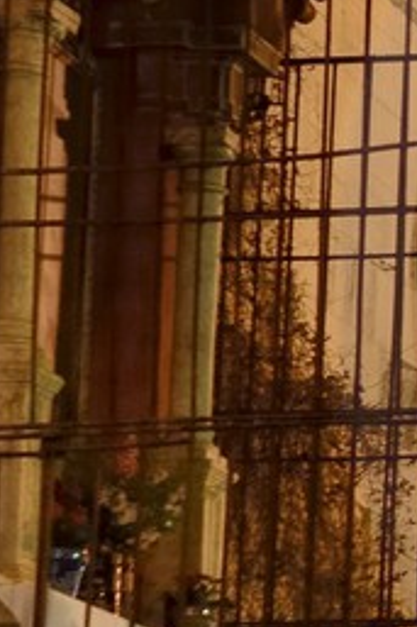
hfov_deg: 4.7
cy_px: 290
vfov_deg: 7.4
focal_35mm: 280
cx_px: 1083
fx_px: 4871
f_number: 5.6
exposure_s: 1/4
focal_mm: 45
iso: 1600
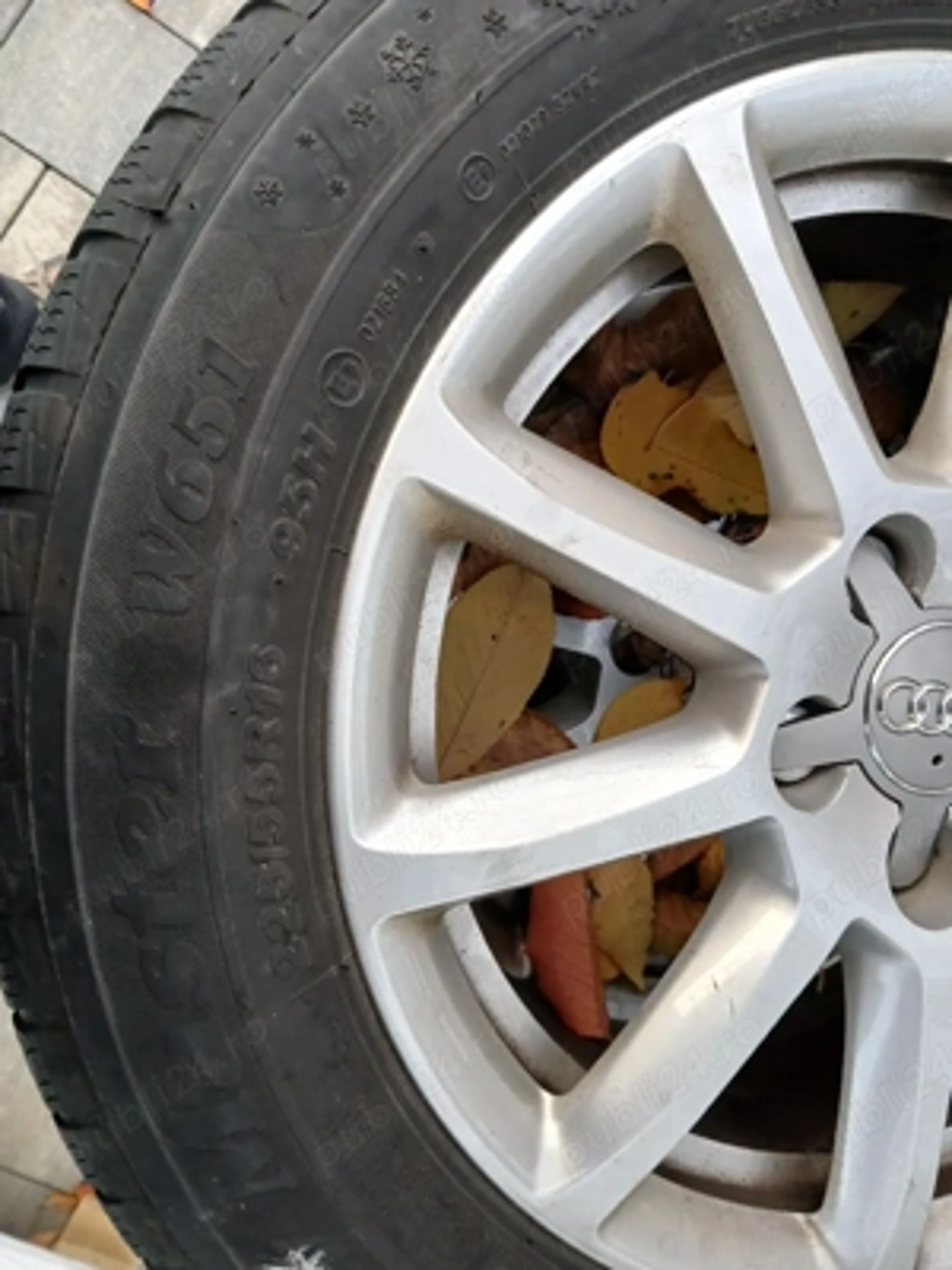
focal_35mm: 26
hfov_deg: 53.1
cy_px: 635
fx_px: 953
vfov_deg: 67.3
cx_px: 476
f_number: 1.8
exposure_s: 1/50
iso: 125
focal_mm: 3.98
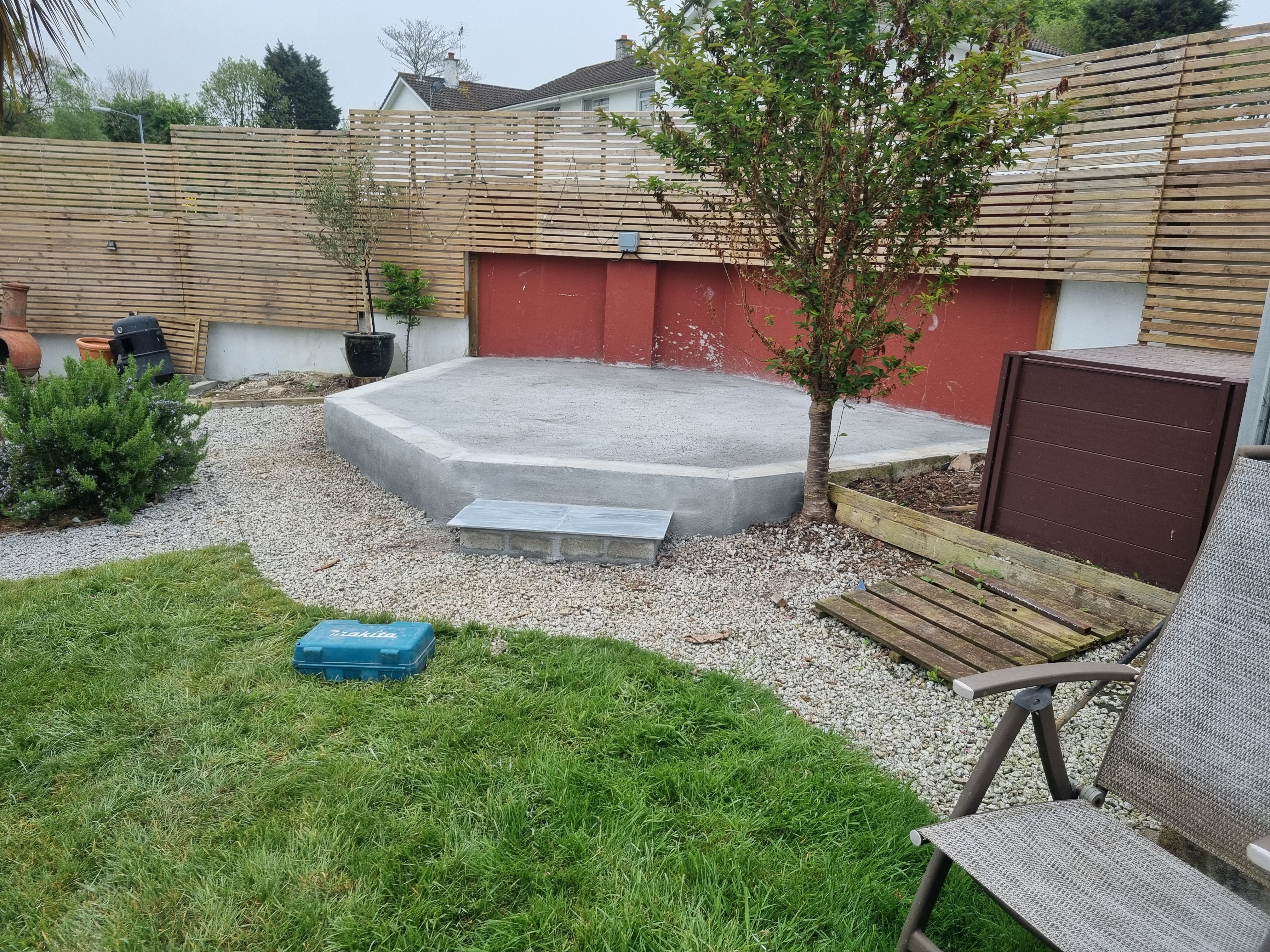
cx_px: 635
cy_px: 476
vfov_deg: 53.1
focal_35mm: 26
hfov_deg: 67.3
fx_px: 954
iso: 50
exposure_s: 1/962
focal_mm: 5.4
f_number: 1.8
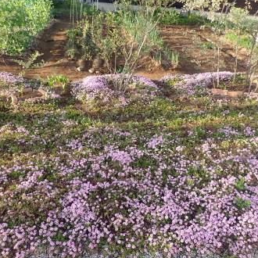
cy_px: 129
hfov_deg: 54.0
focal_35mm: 30
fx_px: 253
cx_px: 138
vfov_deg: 54.0
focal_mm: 4.5
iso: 100
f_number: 2.8
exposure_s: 1/200
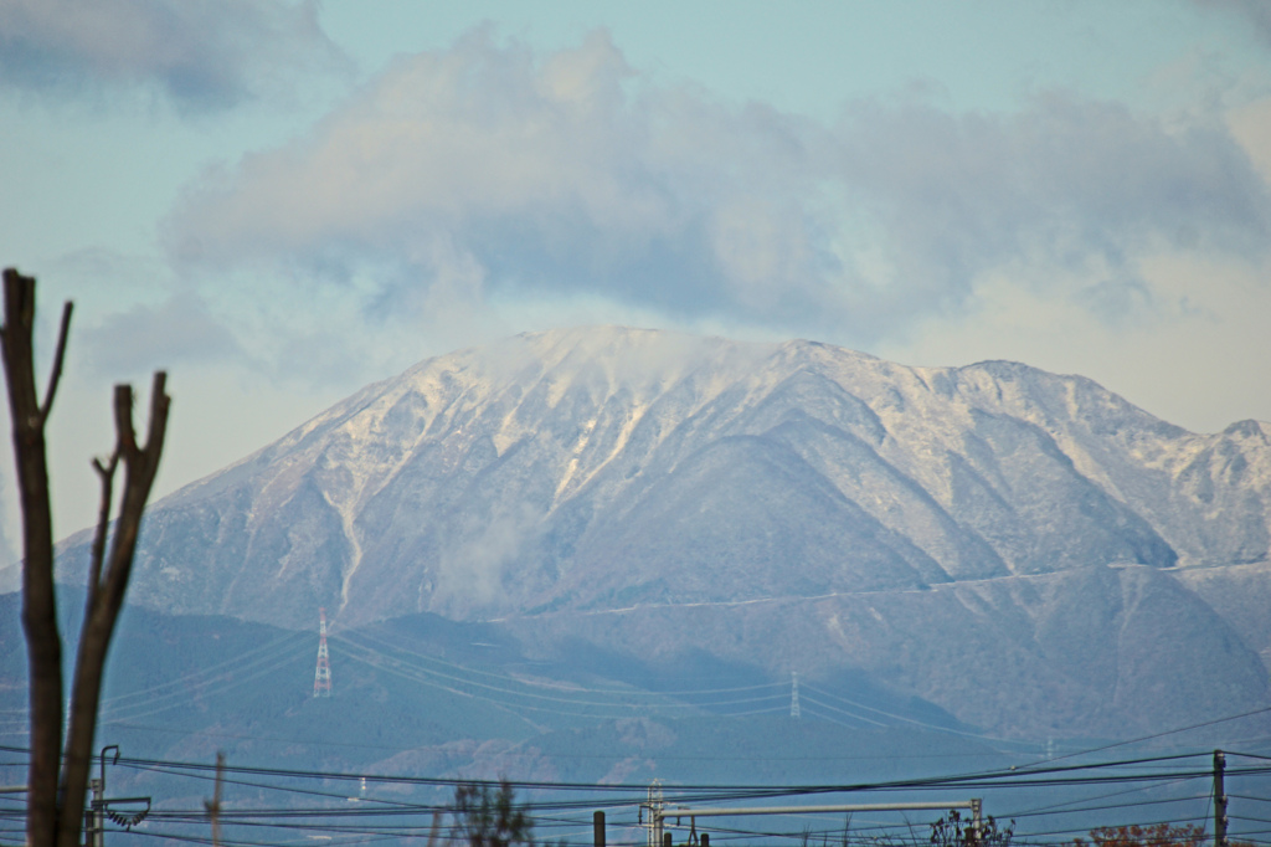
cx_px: 636
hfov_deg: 2.8
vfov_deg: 1.8
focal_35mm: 750
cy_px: 424
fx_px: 26469
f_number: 6.3
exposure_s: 1/1000
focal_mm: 500
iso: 100
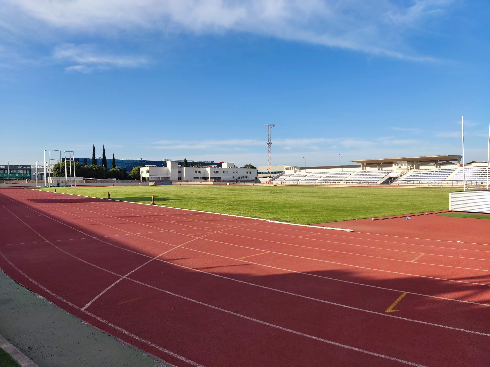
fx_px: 354
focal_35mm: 25
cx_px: 245
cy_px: 184
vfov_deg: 54.9
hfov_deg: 69.4
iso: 50
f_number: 1.79
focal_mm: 4.71
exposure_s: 1/1001
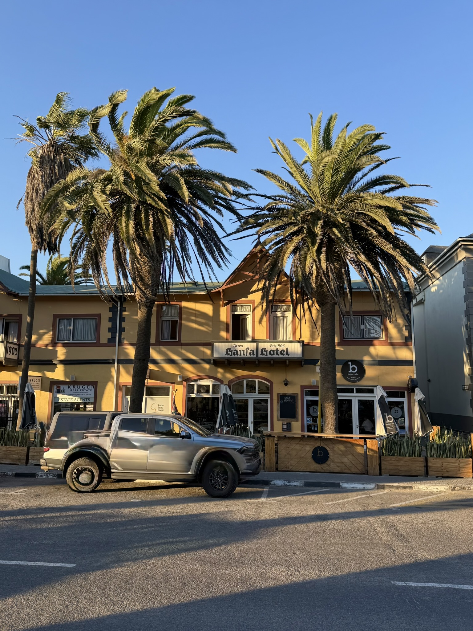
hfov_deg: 56.8
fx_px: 437
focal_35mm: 24
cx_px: 236
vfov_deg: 71.6
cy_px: 316
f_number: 1.78
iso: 80
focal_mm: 6.76
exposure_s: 1/967
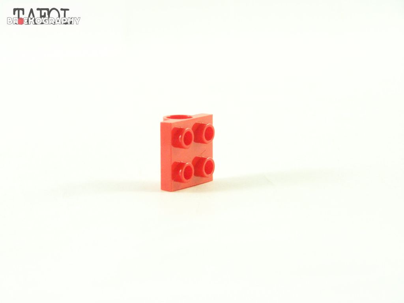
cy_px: 152
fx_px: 1494
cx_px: 202
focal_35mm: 128
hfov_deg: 15.4
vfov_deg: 11.6
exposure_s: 1/60
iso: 400
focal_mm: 21.2
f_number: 3.6
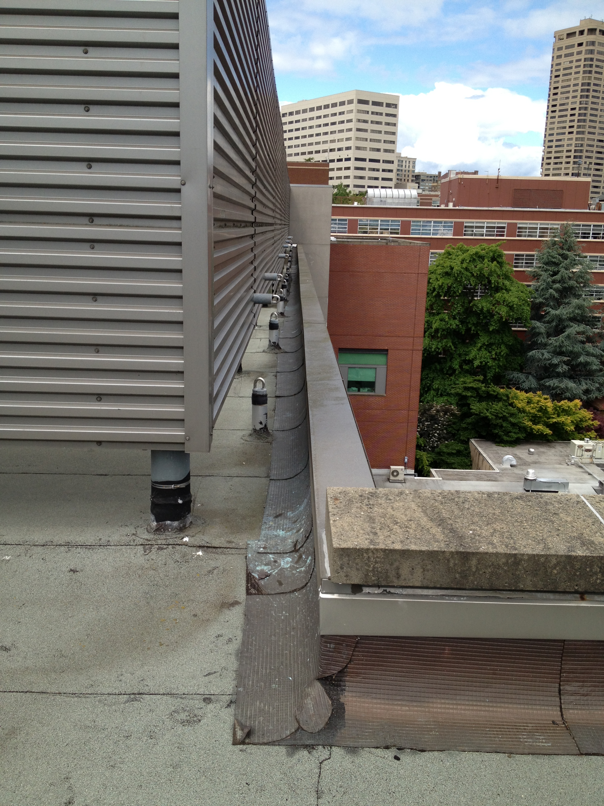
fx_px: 814
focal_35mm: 35
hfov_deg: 40.7
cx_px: 302
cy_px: 403
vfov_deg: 52.6
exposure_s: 1/1042
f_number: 2.4
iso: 50
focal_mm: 4.28
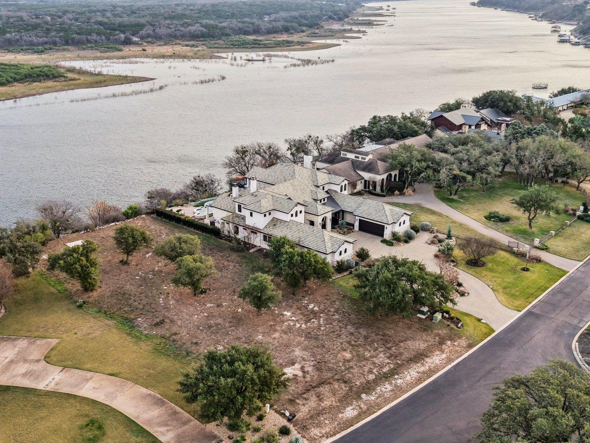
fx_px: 631
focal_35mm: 37
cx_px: 260
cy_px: 219
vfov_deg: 38.7
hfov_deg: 50.0
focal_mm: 8.7
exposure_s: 1/640
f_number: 1.8
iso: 200
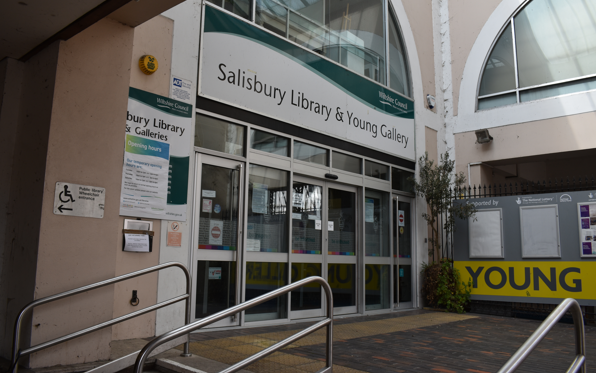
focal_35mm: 31
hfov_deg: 61.2
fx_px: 504
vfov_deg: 40.6
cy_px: 172
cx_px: 296
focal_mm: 20
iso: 200
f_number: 5.6
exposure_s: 1/250
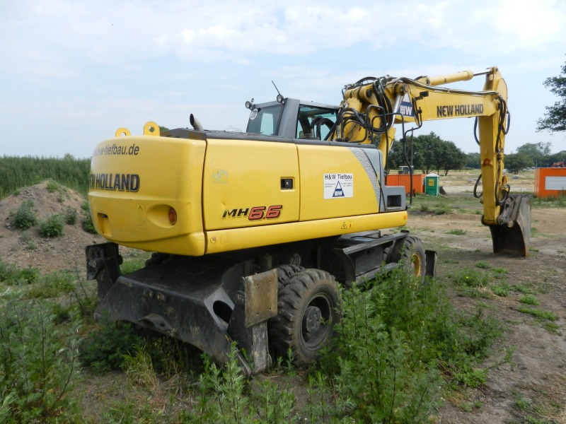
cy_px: 212
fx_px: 409
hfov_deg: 69.4
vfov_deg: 54.9
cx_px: 283
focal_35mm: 25
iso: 160
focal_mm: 4.5
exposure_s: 1/1600
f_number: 3.5
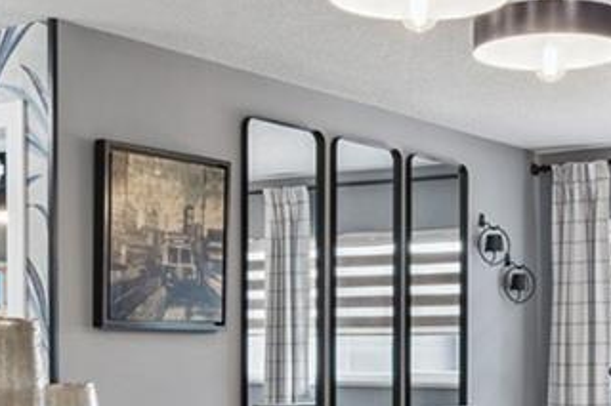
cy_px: 356
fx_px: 1272
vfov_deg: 17.9
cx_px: 405
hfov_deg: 26.9
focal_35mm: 75
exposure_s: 1/15
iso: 100
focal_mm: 10
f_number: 7.1
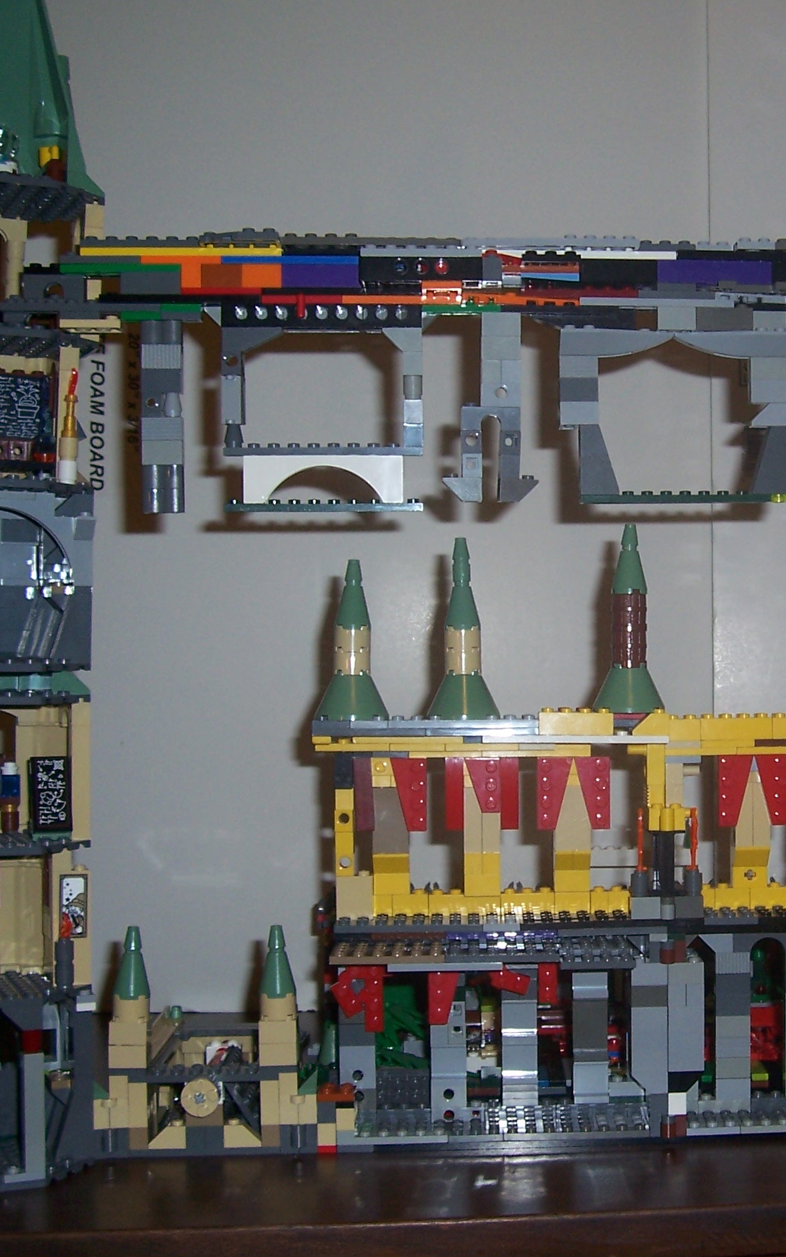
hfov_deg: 25.5
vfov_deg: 41.1
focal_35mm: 49
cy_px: 629
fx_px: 1679
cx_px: 721
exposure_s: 1/60
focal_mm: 5.6
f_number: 2.7
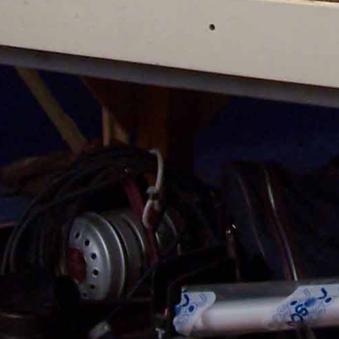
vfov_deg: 11.8
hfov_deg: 12.1
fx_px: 1540
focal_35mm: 139
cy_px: -233
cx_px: 482
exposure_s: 1/8
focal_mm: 5.6
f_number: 2.7
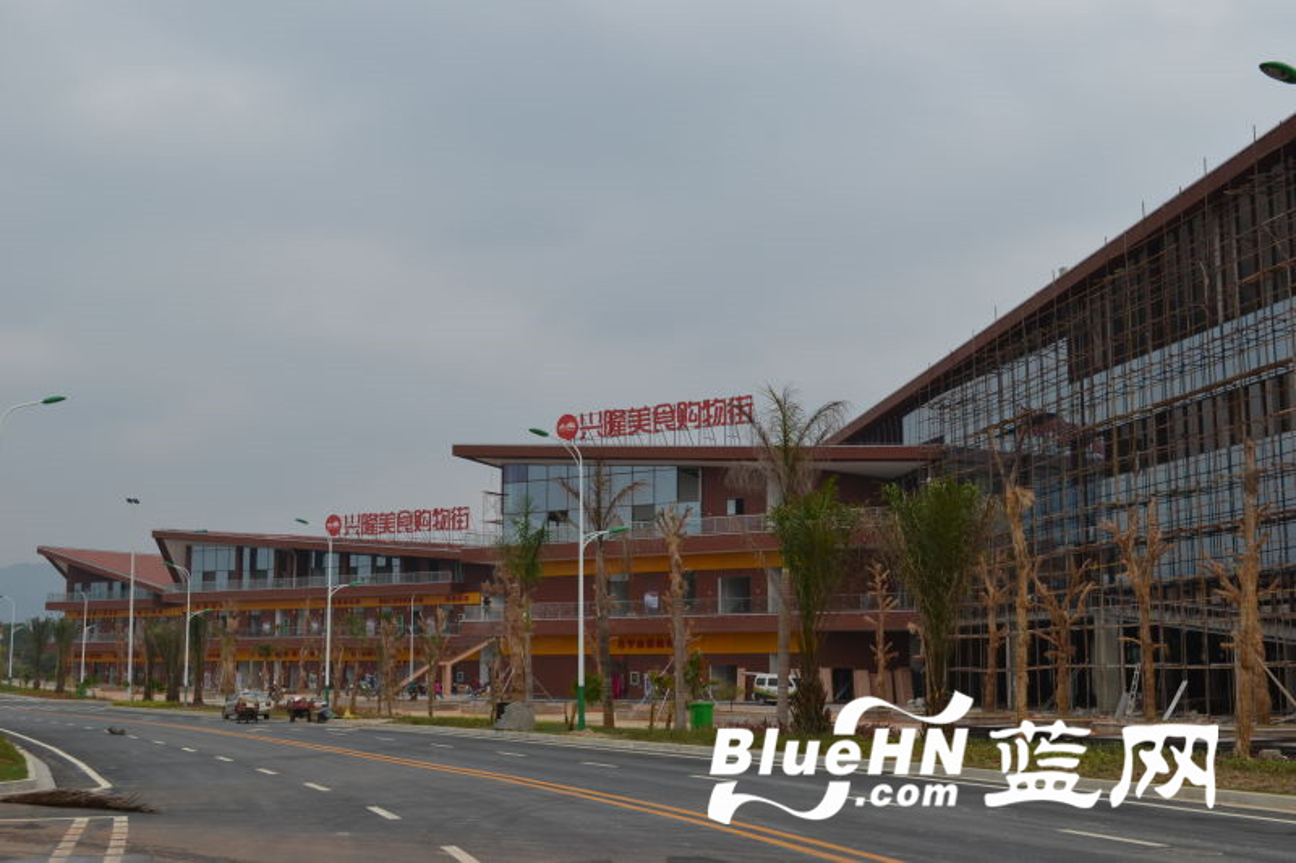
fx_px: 1620
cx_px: 648
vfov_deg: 29.9
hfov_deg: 43.6
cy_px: 432
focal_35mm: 45
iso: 100
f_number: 7.1
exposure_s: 1/200
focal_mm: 30
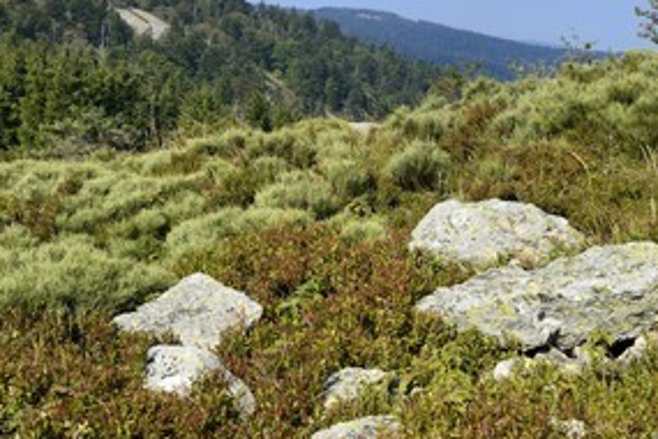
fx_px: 969
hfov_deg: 37.4
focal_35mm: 53
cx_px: 275
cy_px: 141
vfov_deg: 25.4
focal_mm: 36
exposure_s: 1/320
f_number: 11
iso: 200
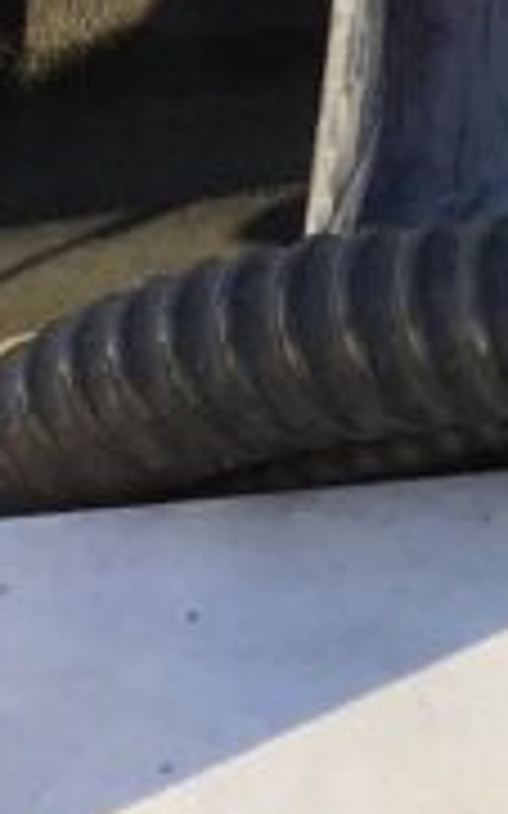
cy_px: -22
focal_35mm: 213
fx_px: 4722
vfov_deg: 9.8
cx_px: 2077
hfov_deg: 5.4
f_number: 2.4
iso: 25
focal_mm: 3.3
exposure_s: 1/248
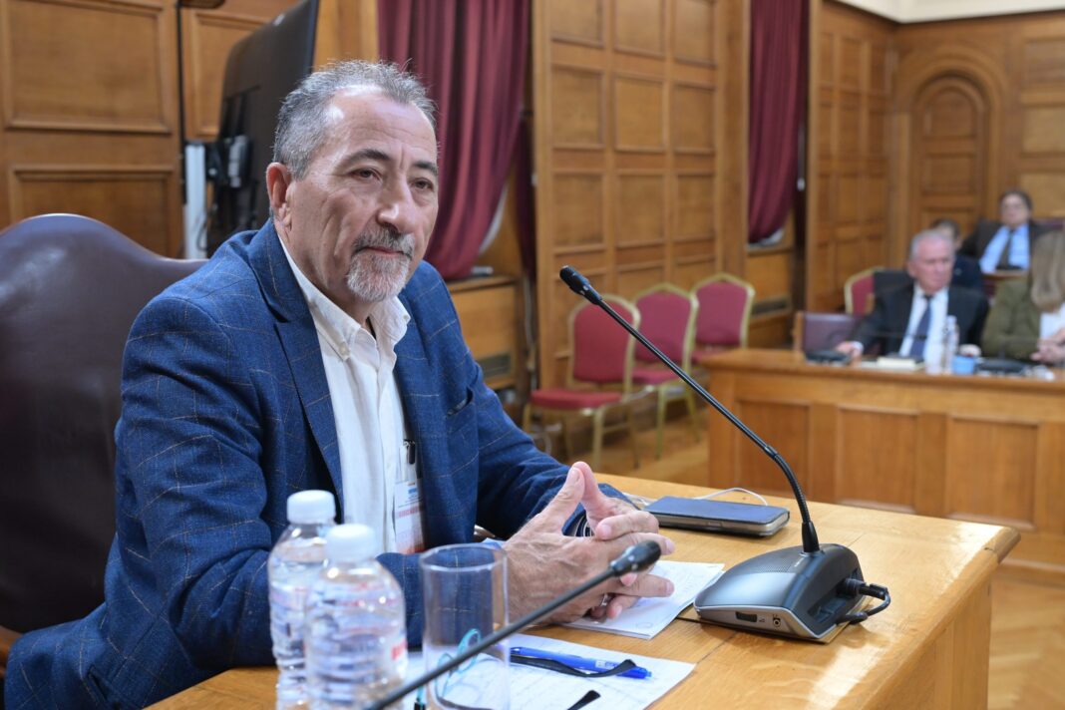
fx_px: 1242
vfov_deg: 31.9
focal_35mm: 42
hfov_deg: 46.4
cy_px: 355
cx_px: 532
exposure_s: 1/200
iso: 3200
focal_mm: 42
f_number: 4.5
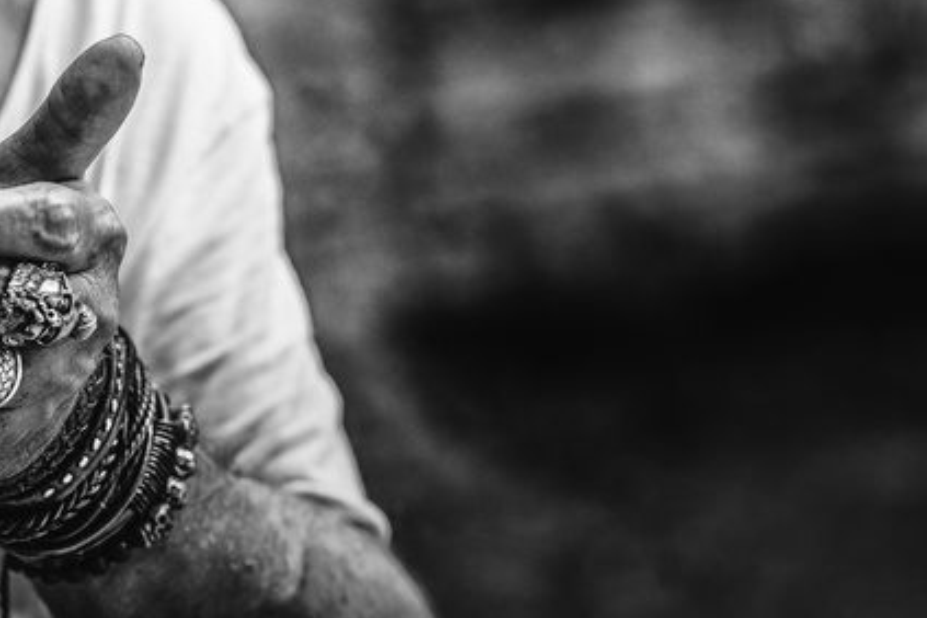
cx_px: -135
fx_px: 6386
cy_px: -89
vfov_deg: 5.5
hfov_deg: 8.2
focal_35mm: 248
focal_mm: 105
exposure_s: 1/1000
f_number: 3.2
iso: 250
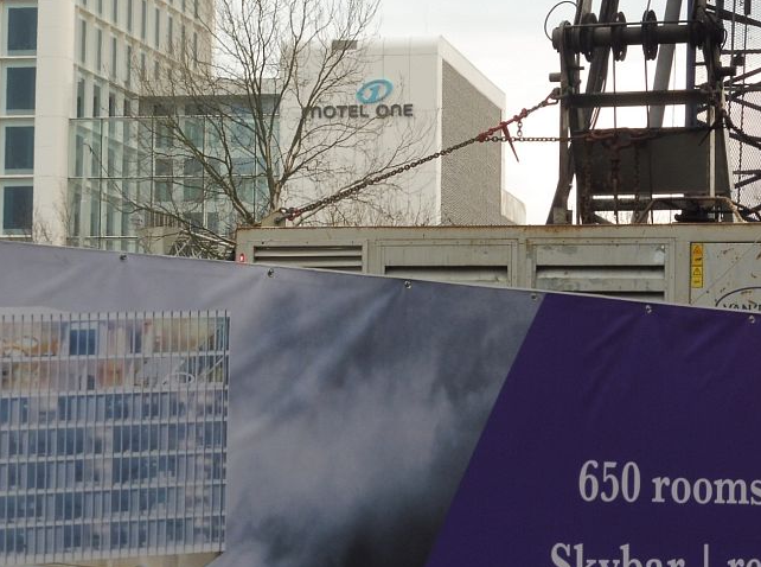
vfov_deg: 11.7
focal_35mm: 126
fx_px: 2763
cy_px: 162
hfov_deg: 15.7
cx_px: 337
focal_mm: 14.2
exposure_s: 1/60
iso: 100
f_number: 5.1
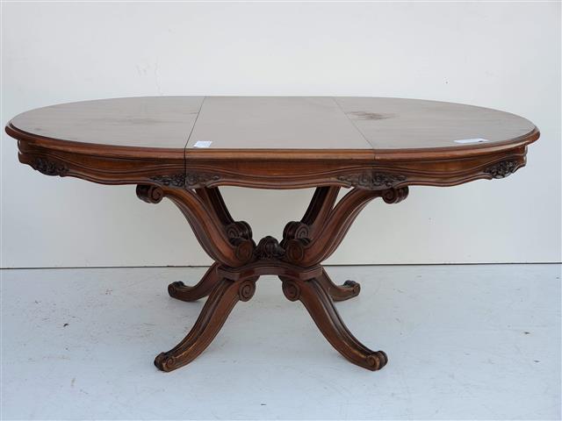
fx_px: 844
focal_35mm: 52
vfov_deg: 28.0
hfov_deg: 36.8
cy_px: 210
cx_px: 281
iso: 50
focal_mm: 6
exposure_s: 1/140
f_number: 2.4
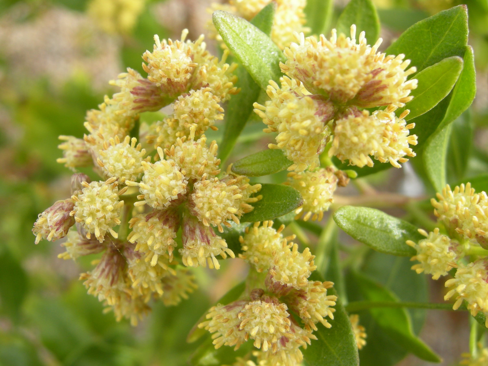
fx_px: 493
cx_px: 244
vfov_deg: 40.7
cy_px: 183
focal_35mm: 35
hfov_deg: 52.6
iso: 64
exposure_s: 1/141
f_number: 4.3
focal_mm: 7.5
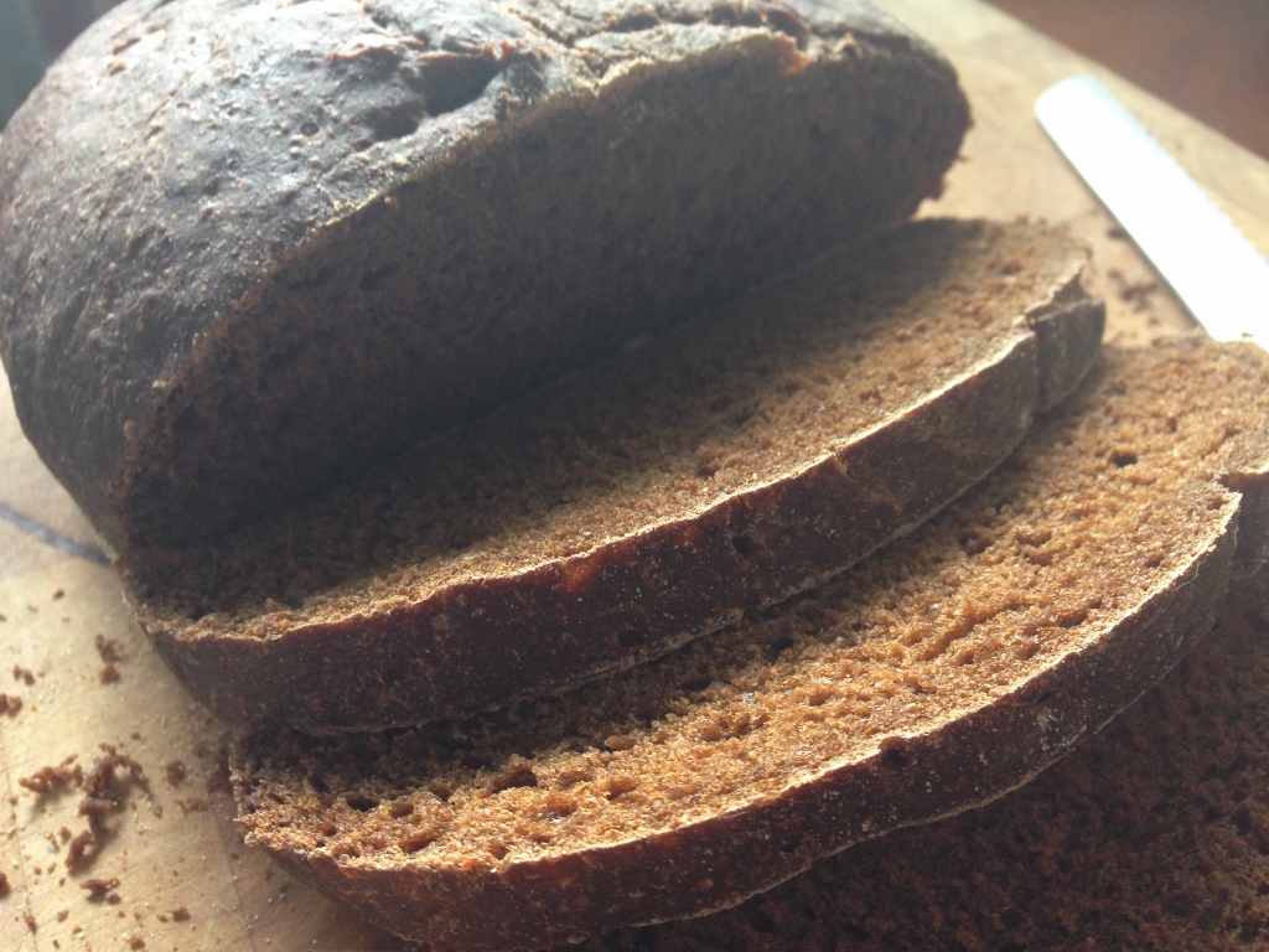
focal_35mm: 33
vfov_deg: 42.9
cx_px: 634
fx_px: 1210
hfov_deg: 55.4
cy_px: 476
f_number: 2.4
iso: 80
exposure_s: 1/20
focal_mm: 4.12
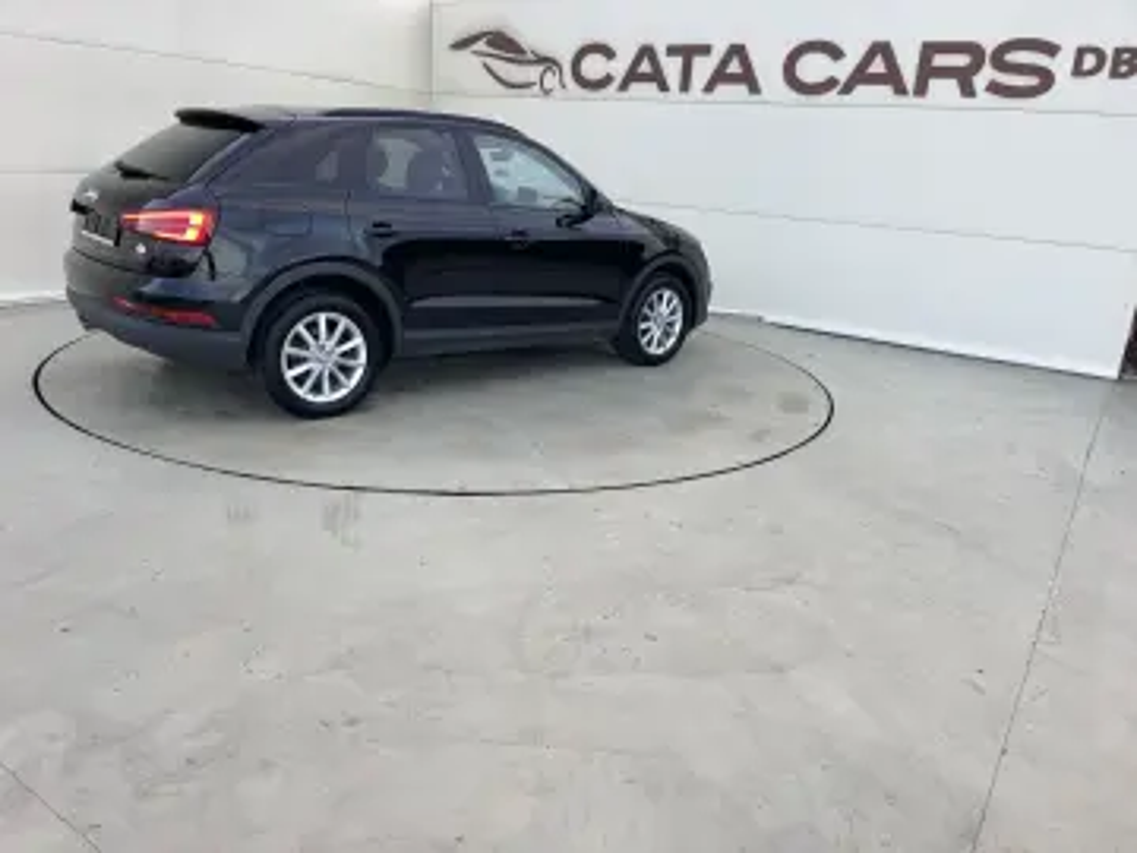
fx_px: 821
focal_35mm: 25
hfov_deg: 69.4
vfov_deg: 54.9
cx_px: 568
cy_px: 426
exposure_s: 1/121
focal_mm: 5.1
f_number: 1.6
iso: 50
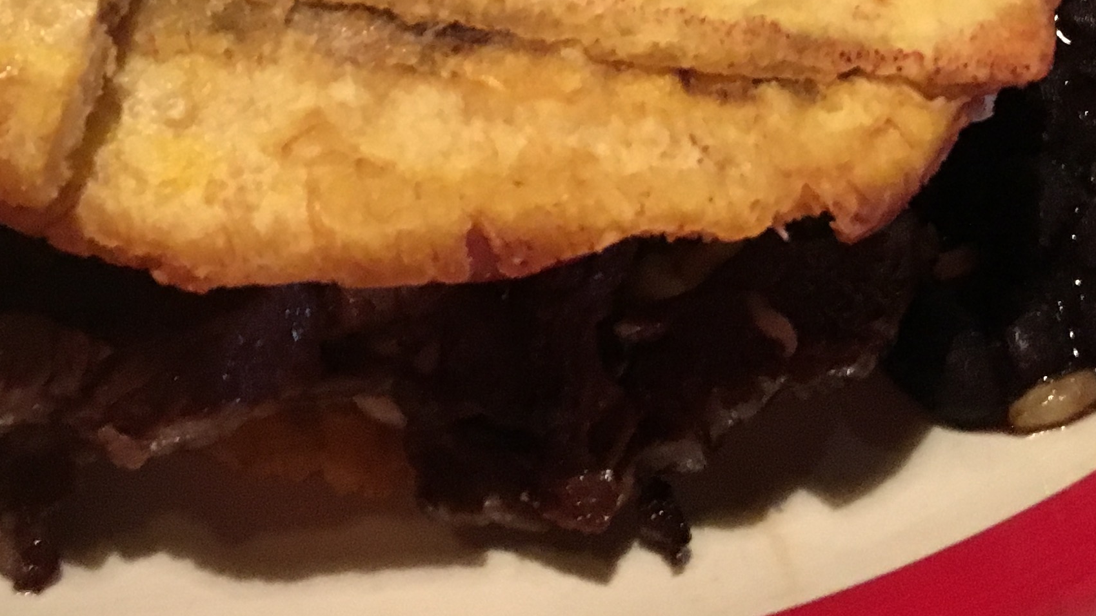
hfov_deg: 28.0
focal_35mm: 75
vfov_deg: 14.8
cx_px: 361
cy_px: -339
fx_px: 2179
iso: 400
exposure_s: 1/15
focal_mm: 4.15
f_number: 2.2
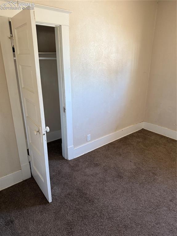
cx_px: 88
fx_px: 164
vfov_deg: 71.6
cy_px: 118
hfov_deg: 56.8
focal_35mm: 24
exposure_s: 1/60
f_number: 1.78
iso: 250
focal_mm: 6.76
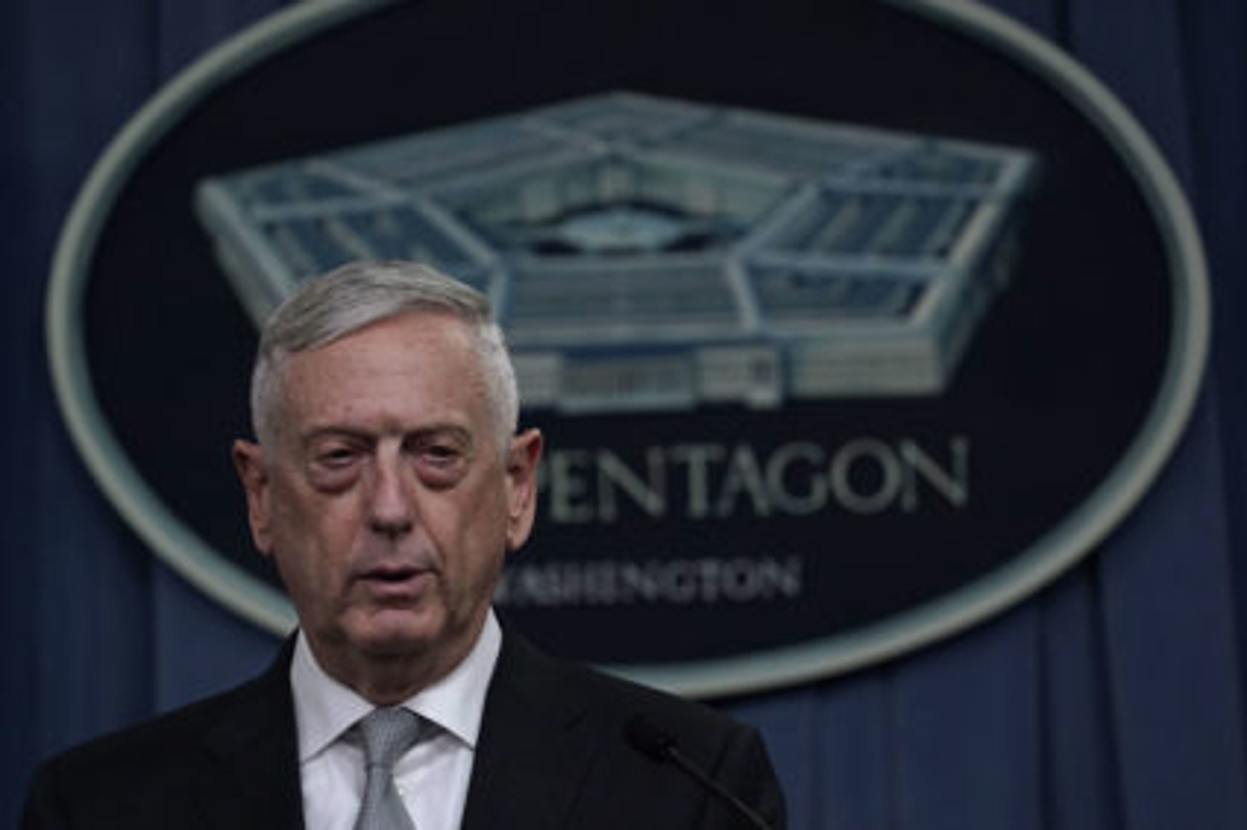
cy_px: 415
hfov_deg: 5.9
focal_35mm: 348
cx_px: 624
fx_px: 12049
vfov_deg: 3.9
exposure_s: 1/1000
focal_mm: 348
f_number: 5.6
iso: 3200
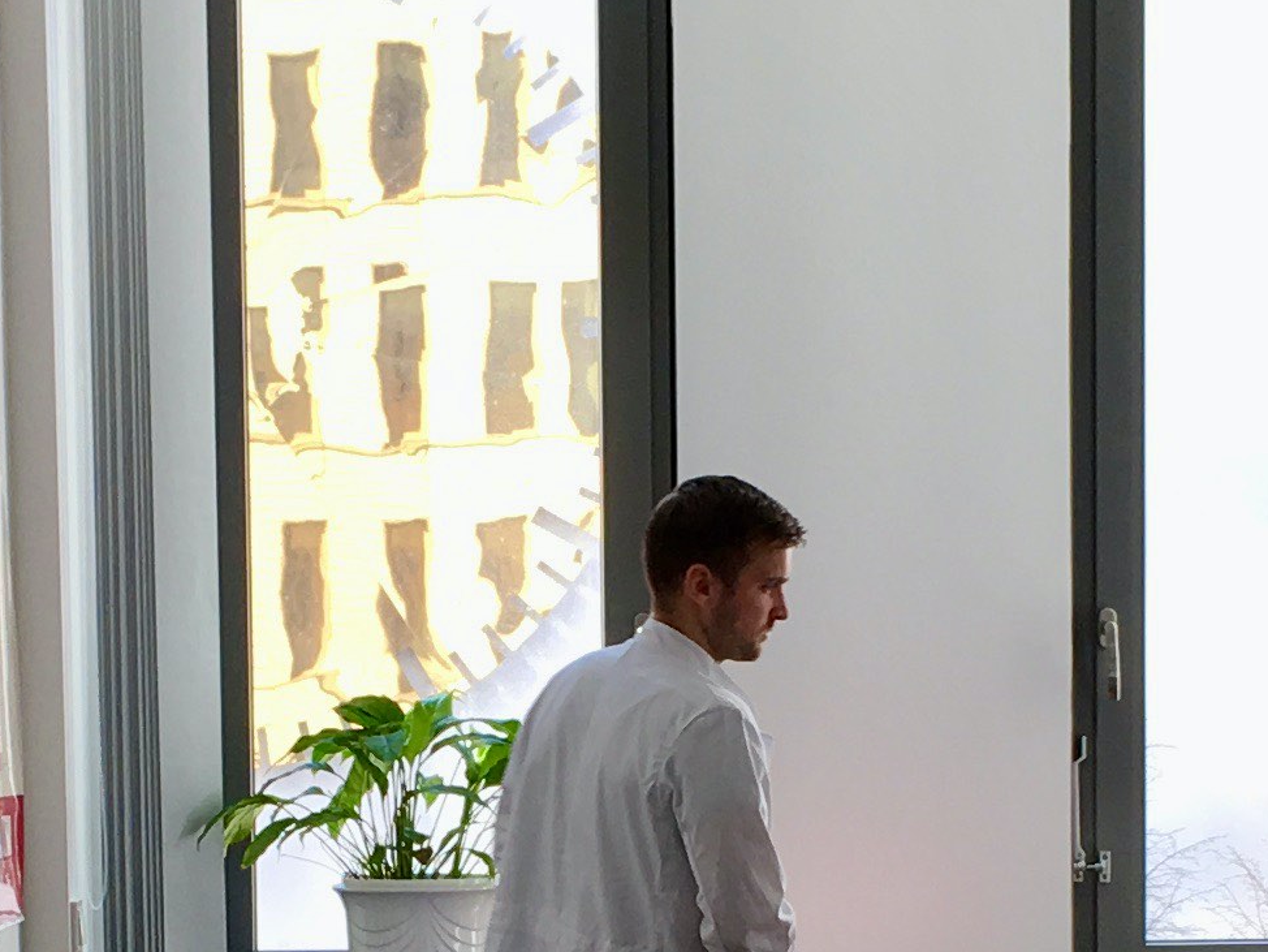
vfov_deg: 12.2
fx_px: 4397
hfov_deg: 16.4
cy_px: 1005
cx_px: 534
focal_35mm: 120
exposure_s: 1/100
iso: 25
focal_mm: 4.15
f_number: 2.2
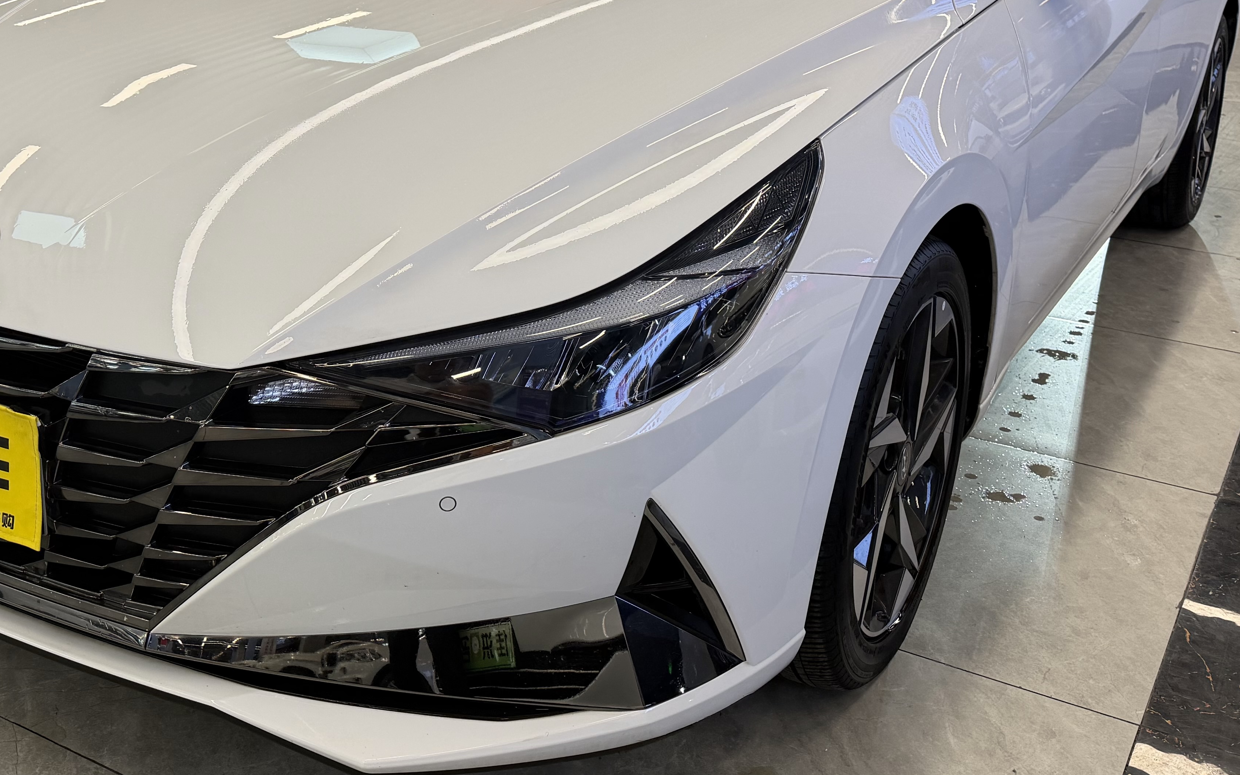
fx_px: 1453
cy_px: 233
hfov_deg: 46.0
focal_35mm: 43
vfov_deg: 29.6
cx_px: 517
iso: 100
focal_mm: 6.76
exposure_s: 1/121
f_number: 1.78
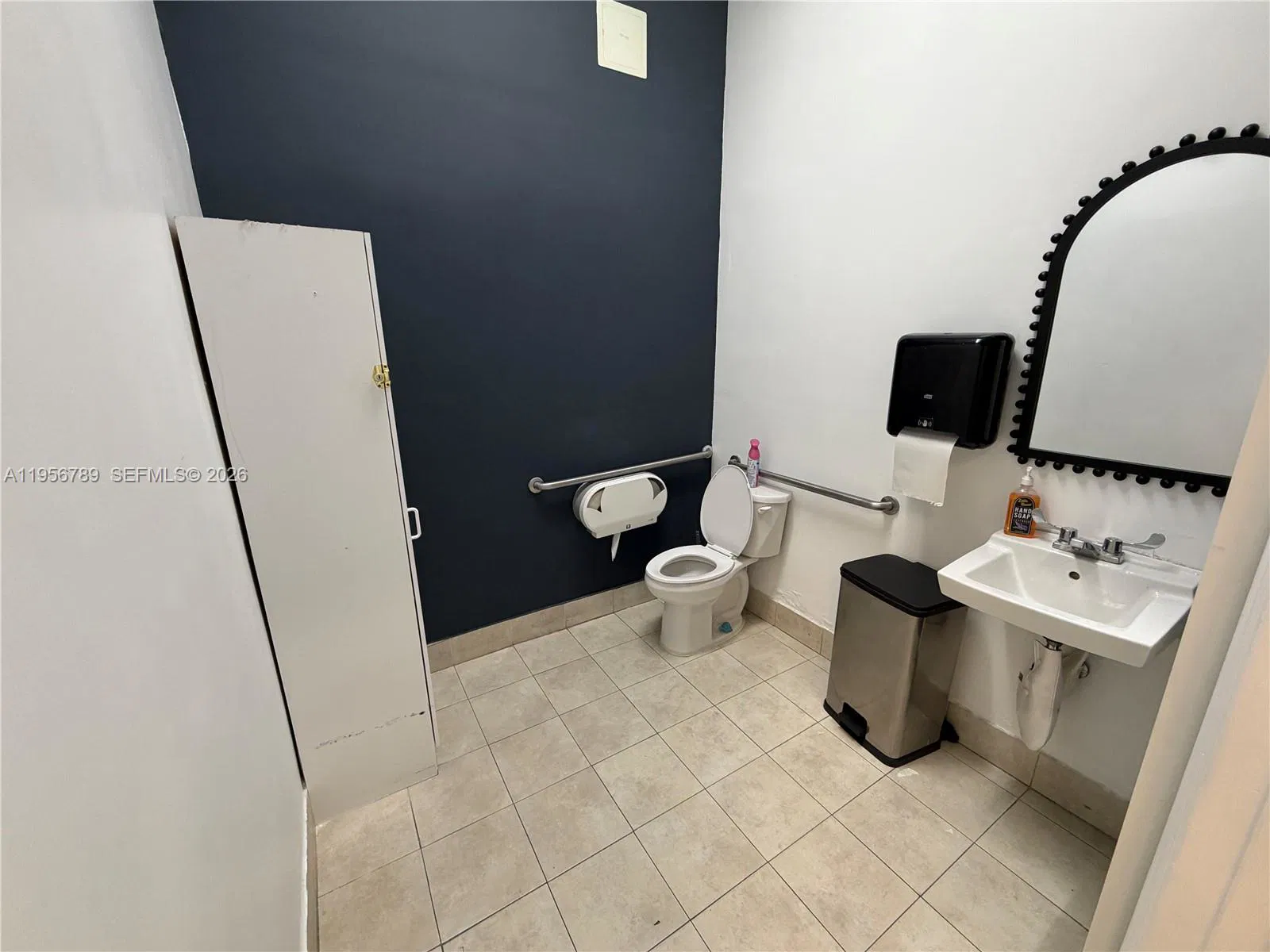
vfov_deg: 85.7
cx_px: 635
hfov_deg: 102.1
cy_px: 476
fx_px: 514
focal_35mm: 14
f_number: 2.2
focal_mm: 2.22
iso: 160
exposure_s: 1/60
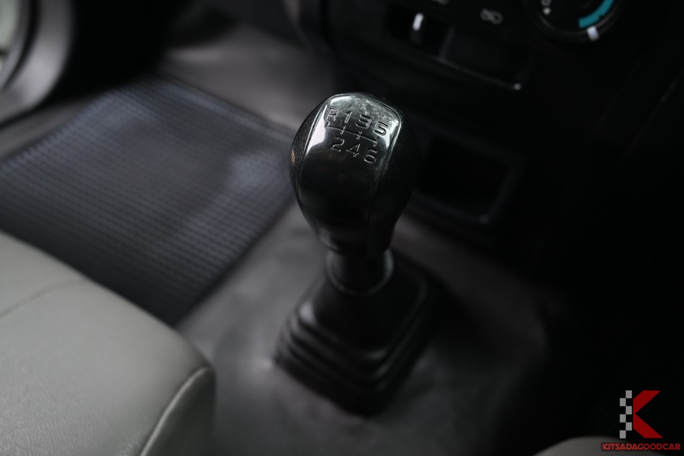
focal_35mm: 32
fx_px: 608
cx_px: 342
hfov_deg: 58.7
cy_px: 228
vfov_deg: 41.1
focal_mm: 32
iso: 400
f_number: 5
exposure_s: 1/50
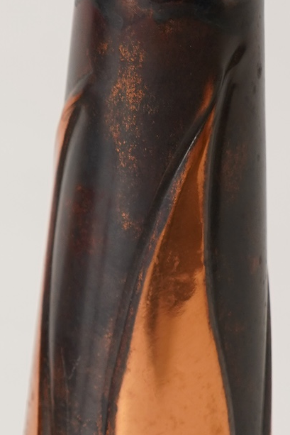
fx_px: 3780
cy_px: 401
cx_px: -224
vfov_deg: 6.6
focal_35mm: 313
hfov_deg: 4.4
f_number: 8
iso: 500
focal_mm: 70
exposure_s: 1/125
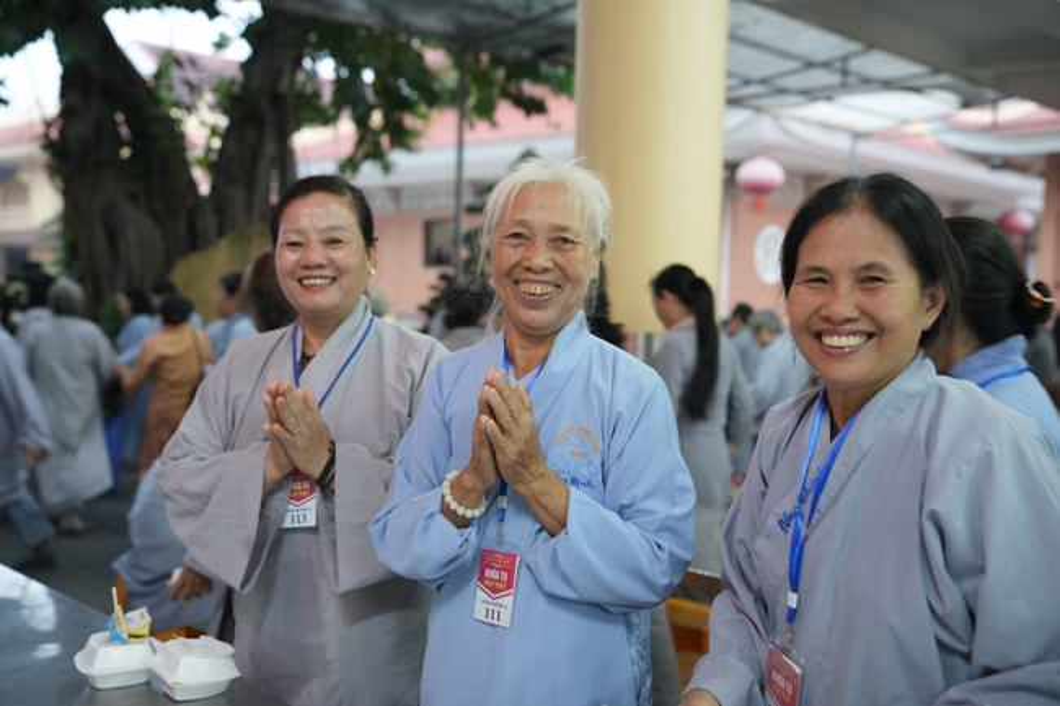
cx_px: 530
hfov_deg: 49.6
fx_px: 1148
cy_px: 353
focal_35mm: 39
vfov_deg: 34.2
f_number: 2.8
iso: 2000
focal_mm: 39
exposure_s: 1/60
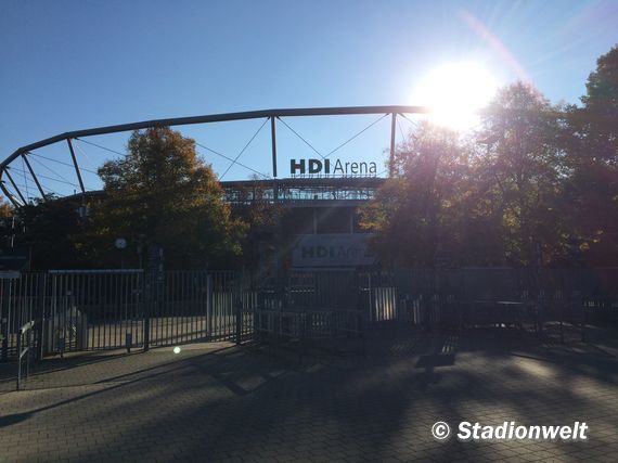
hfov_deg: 61.7
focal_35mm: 29
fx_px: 518
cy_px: 232
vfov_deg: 48.2
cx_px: 309
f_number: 2.2
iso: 32
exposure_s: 1/4115
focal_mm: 4.15
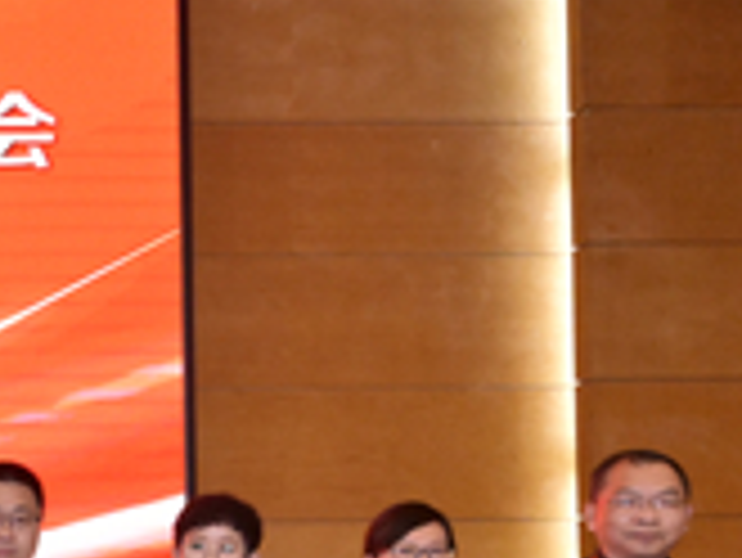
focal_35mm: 79
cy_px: 560
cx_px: -567
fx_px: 1695
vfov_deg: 18.2
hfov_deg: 19.2
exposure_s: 1/200
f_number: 5
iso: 3200
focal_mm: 17
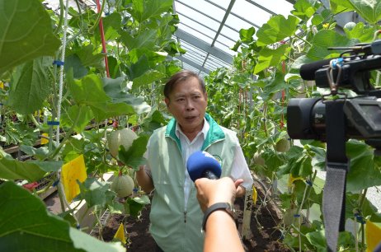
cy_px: 126
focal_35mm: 27
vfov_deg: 47.7
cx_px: 190
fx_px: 285
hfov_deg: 67.5
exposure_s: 1/250
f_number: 8
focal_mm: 18
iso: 200
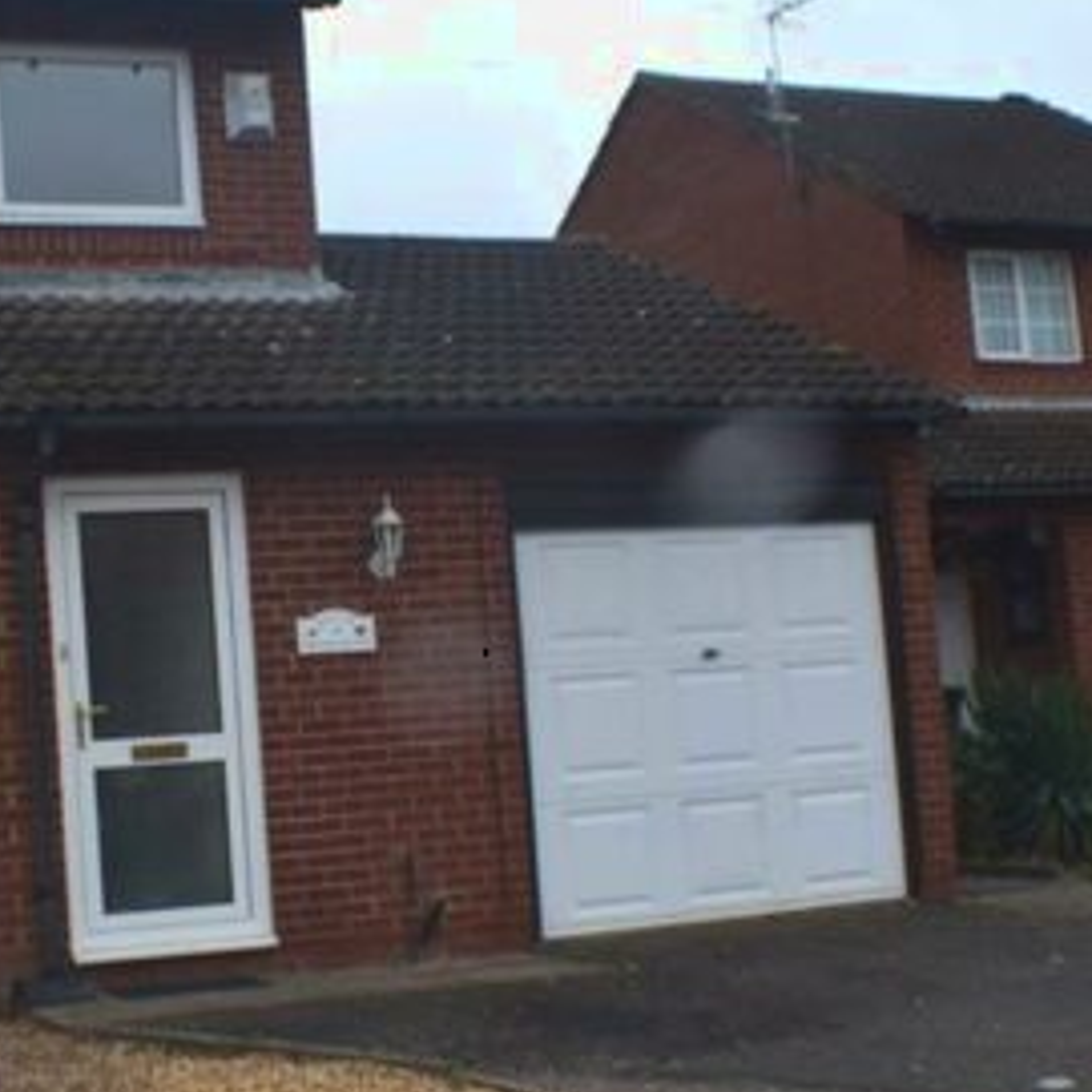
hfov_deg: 21.7
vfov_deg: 21.9
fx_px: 2820
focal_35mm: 79
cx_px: 250
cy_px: 514
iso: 400
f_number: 10
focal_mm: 24
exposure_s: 1/250
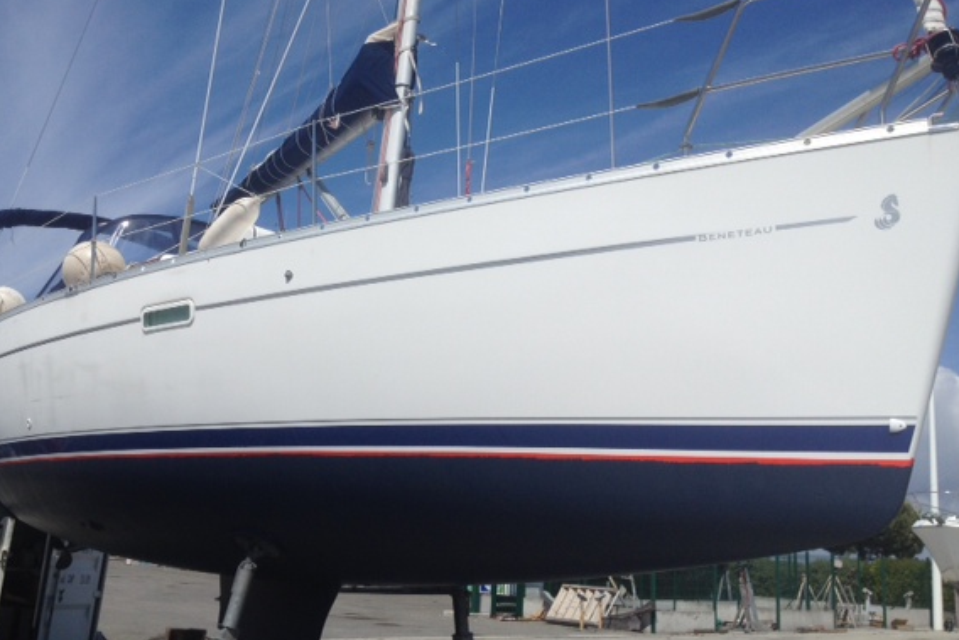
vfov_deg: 32.6
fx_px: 1092
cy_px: 312
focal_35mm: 41
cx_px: 422
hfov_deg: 47.3
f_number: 2.4
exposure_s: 1/3953
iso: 50
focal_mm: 4.28
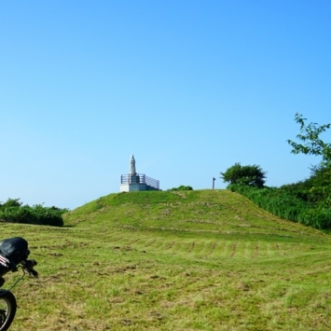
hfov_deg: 35.0
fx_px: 498
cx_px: 44
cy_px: 212
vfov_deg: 36.5
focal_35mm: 46
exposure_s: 1/2000
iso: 400
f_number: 4
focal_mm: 24
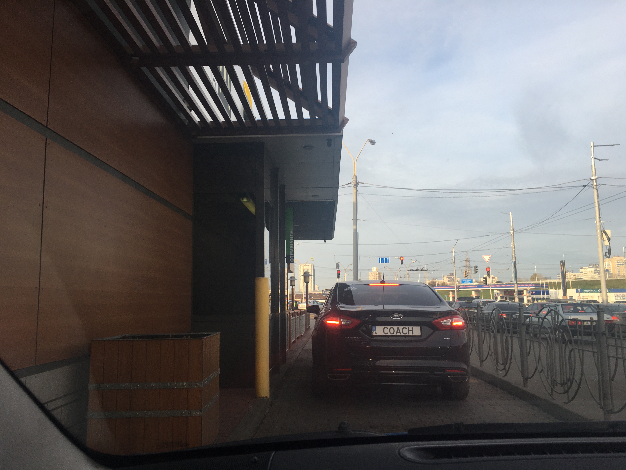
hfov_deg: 61.7
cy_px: 235
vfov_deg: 48.2
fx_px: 524
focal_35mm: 29
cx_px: 313
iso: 25
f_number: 2.2
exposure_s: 1/361
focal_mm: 4.15
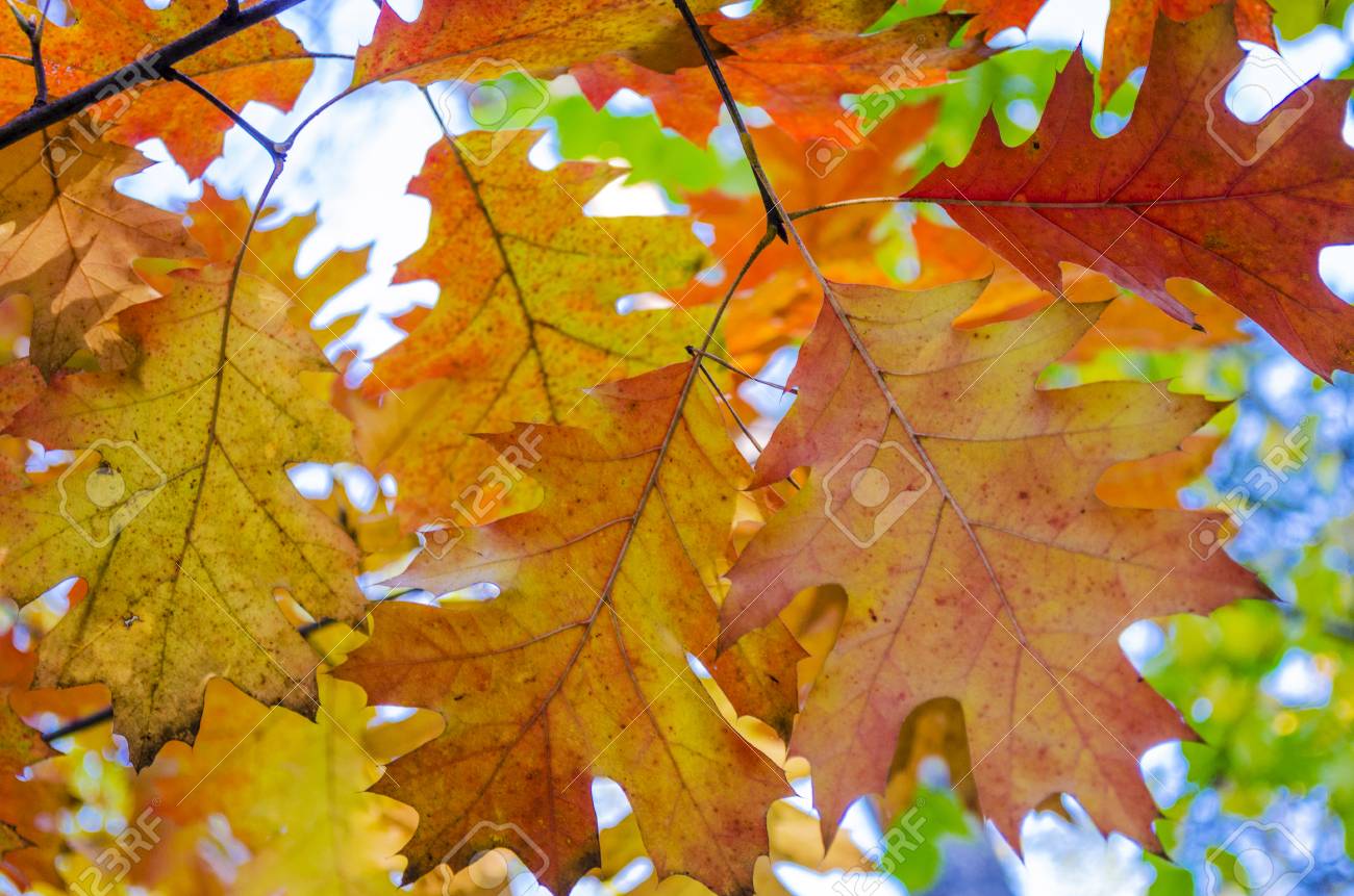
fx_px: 2533
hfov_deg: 29.9
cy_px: 448
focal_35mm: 68
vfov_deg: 20.1
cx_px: 677
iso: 450
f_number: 5.6
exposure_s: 1/60
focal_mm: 45
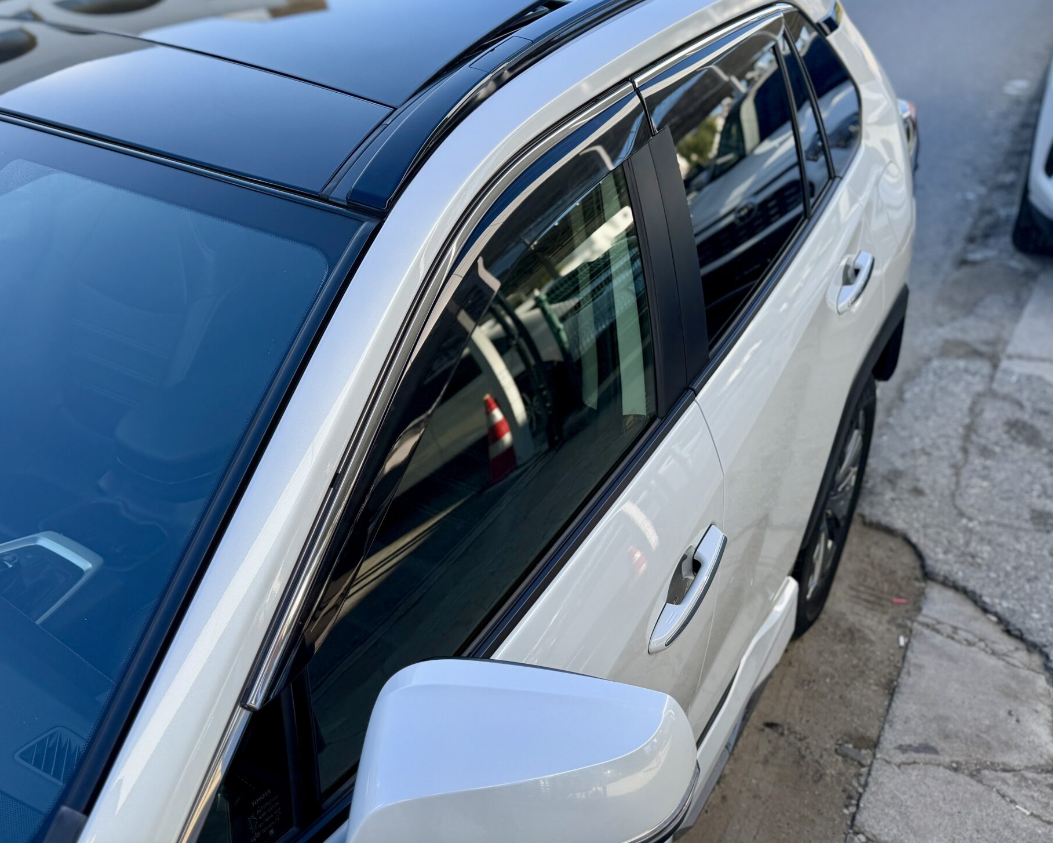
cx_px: 363
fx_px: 1029
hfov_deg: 53.3
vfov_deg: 44.0
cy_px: 289
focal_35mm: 33
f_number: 1.78
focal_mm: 6.76
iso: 80
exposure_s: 1/1230
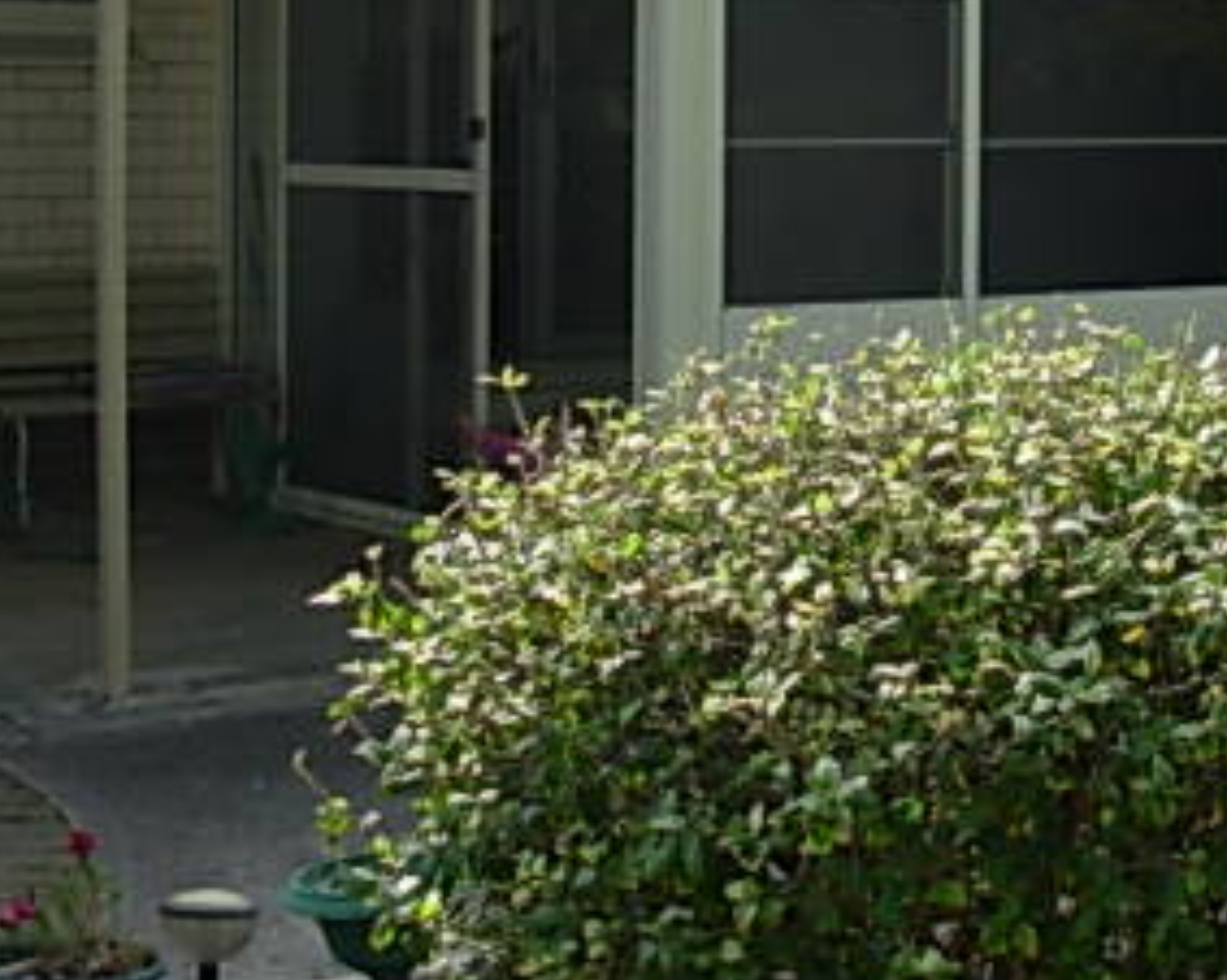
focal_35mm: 84
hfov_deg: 22.7
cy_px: 165
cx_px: 798
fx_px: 3048
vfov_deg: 18.1
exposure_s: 1/222
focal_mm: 6.3
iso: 50
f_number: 2.9
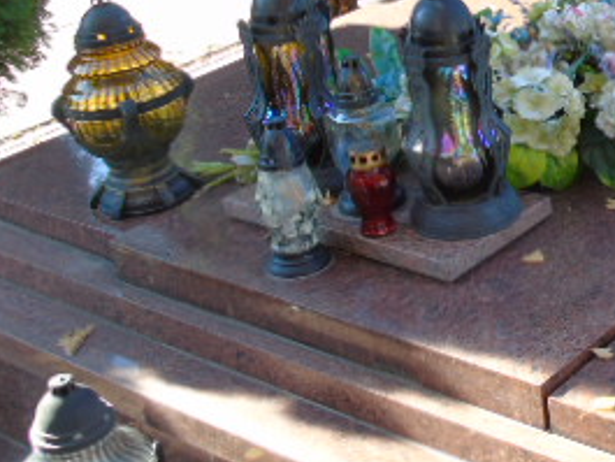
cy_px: 93
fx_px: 1244
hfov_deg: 26.0
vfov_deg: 20.8
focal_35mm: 70
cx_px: 645
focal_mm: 5.2
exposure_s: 1/80
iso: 80
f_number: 3.6
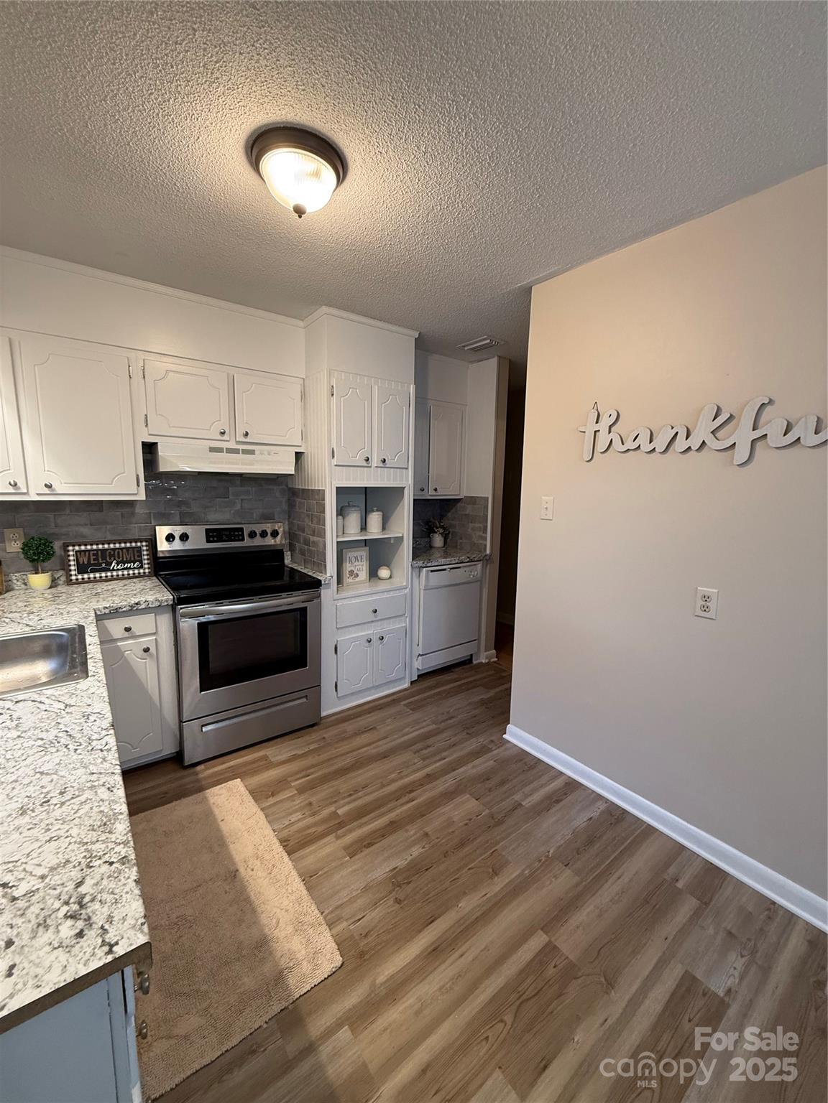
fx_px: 446
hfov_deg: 85.7
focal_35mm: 14
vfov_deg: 102.1
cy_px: 552
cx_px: 414
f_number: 2.2
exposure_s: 1/60
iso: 250
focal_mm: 2.22
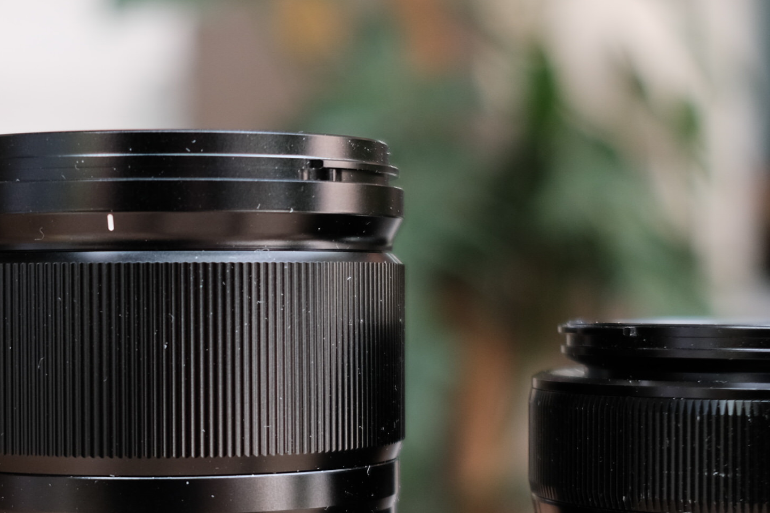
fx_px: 2075
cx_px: 157
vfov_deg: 14.1
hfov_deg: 20.8
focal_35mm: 97
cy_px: 303
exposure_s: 1/140
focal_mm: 23
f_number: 2.8
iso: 320
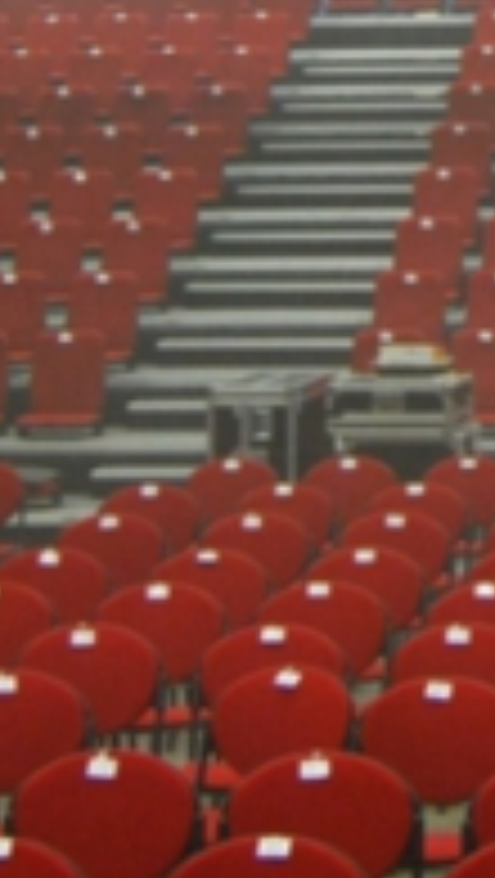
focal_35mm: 151
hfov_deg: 7.9
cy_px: 14
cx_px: 724
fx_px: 3516
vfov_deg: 14.0
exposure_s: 1/30
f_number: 3.8
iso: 1000
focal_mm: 22
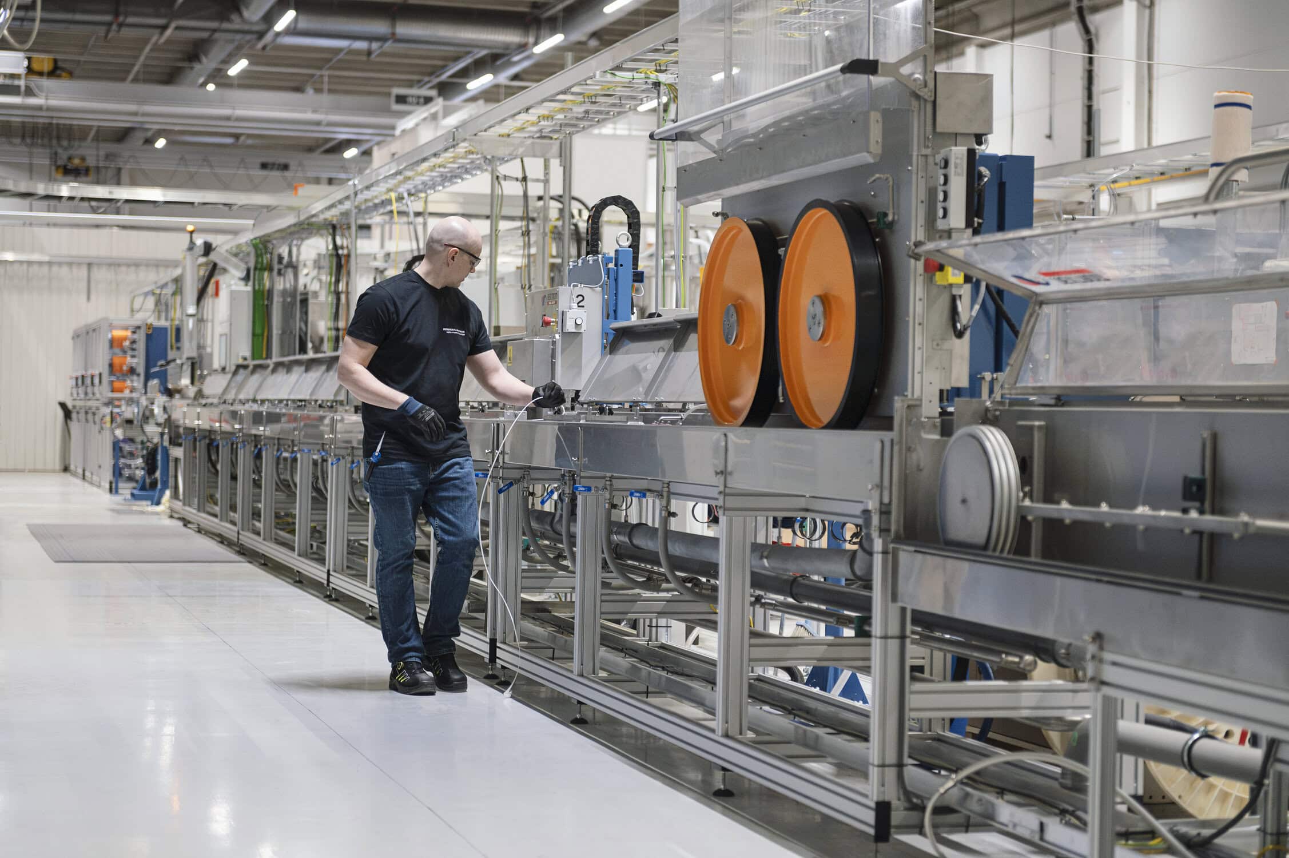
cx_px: 644
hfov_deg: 28.9
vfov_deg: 19.4
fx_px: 2505
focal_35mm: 70
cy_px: 429
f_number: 2.8
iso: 3200
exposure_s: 1/400
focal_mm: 70
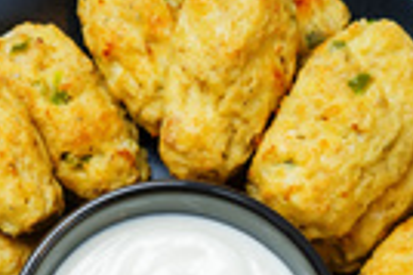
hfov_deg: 8.6
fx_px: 2727
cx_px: -3
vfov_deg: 5.7
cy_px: 250
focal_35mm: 238
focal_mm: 50
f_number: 5.6
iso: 100
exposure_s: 1/30
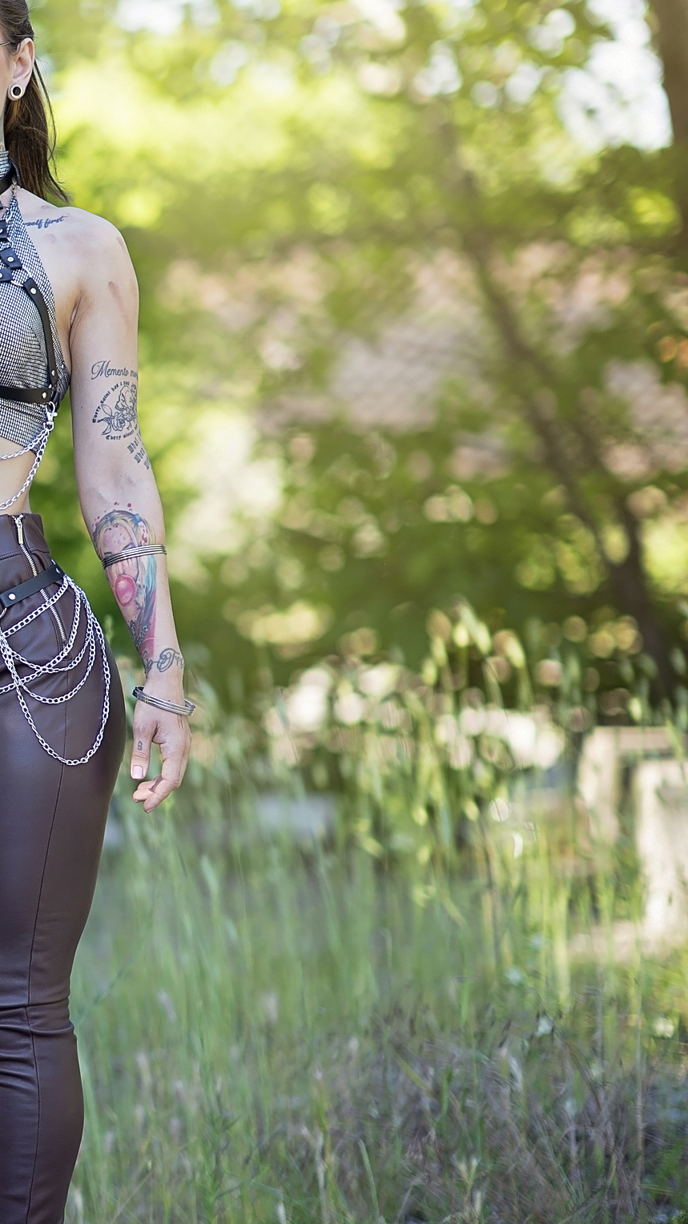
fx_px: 6619
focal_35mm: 204
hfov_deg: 5.9
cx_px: -389
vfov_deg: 10.6
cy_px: 655
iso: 100
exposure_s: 1/640
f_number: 1.4
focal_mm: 85
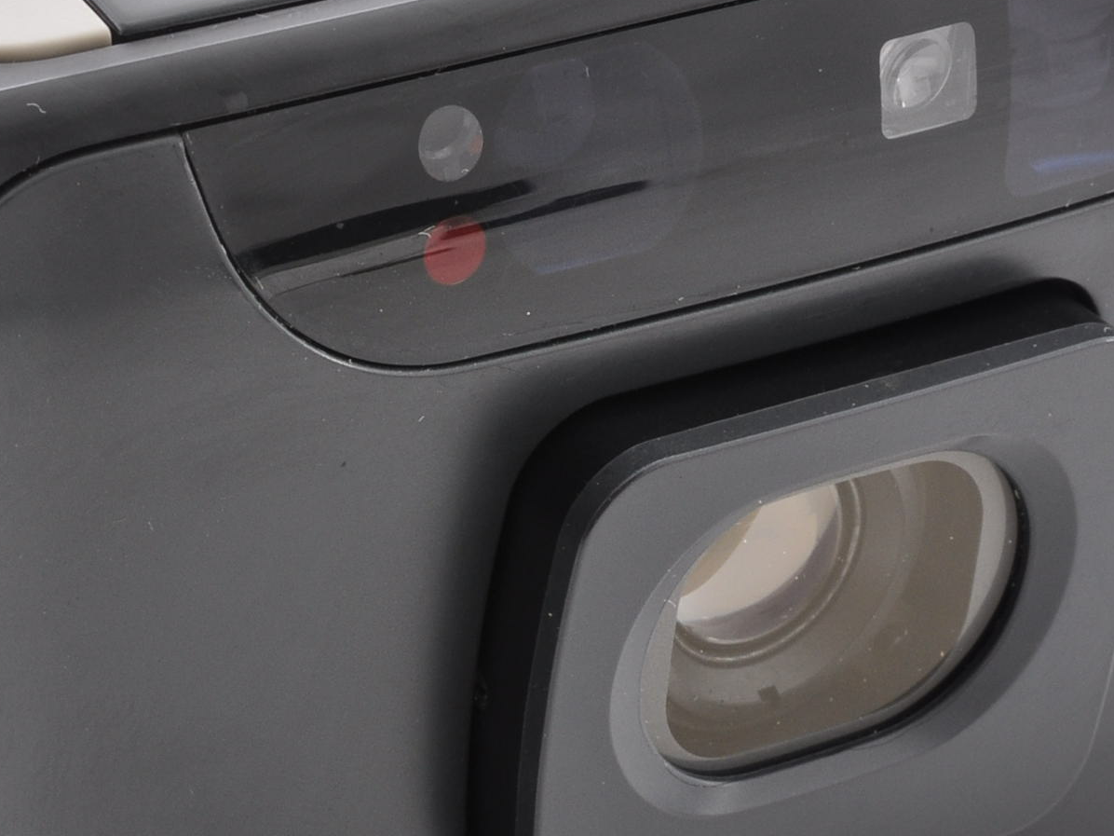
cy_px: 497
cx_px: 366
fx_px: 4988
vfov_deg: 9.6
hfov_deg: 12.7
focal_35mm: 155
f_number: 16
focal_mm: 40
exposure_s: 1/200
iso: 200
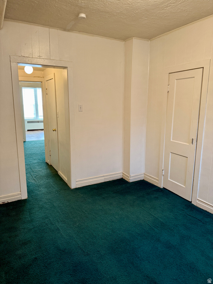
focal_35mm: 24
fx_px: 197
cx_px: 106
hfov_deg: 56.8
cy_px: 142
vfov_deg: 71.6
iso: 250
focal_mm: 6.76
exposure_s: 1/60
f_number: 1.78
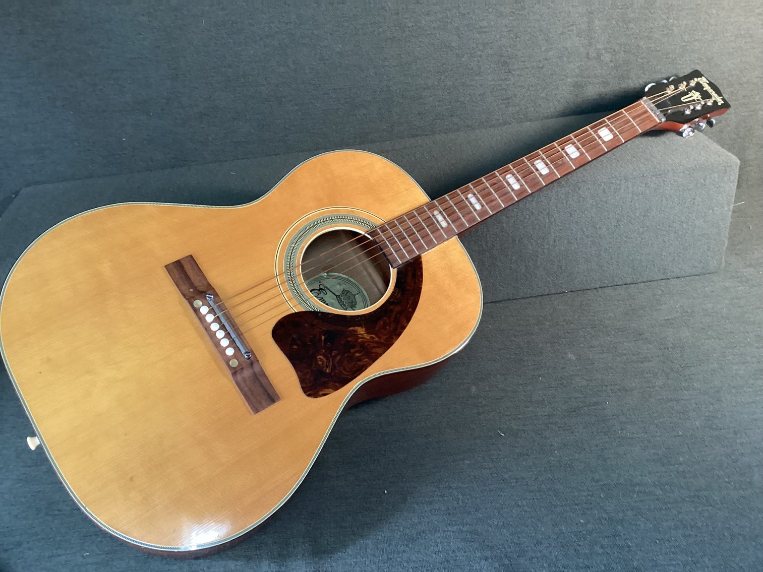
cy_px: 286
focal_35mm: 31
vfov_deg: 45.4
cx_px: 382
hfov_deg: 58.3
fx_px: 683
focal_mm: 3.3
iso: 320
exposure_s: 1/40
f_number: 2.4
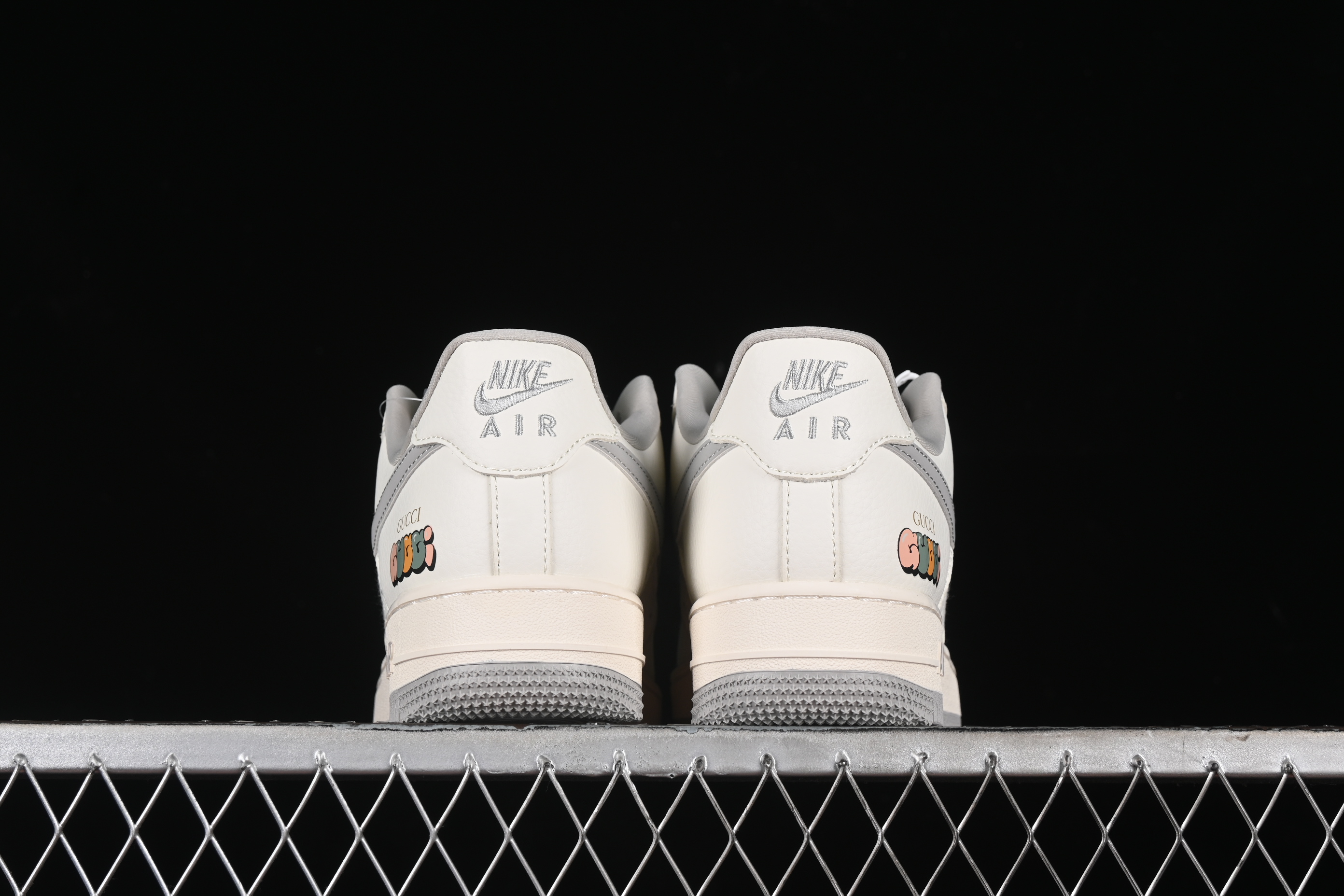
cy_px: 448
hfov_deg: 27.0
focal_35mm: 75
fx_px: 2800
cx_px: 672
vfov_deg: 18.2
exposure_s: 1/80
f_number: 8
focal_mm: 50
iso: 160
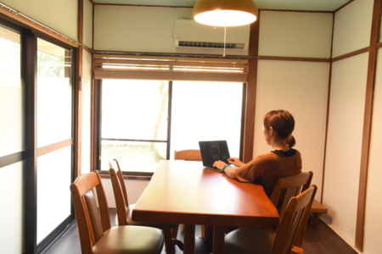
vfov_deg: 43.6
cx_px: 191
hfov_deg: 61.9
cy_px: 127
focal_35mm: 30
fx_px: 318
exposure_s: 1/125
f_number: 6.3
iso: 2000
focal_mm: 20
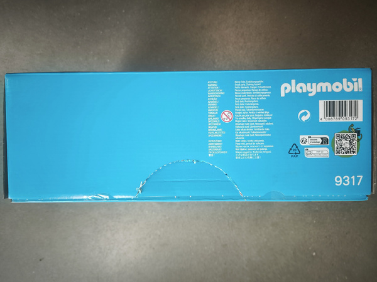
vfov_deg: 58.9
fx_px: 250
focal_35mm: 23
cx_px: 188
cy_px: 141
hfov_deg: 73.9
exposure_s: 1/100
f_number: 1.7
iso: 320
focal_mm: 5.35
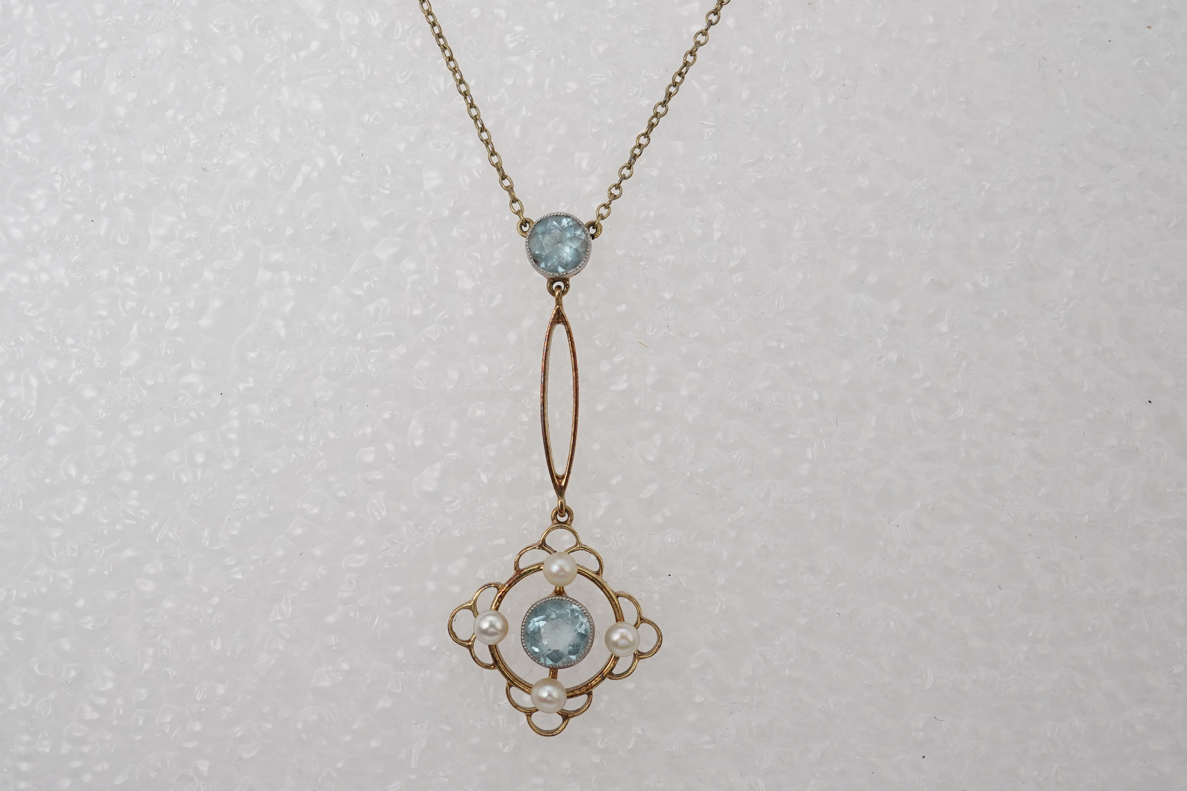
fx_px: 1649
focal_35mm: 50
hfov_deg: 39.6
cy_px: 392
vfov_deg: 27.0
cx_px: 562
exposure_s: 1/125
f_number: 22
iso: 500
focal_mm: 30
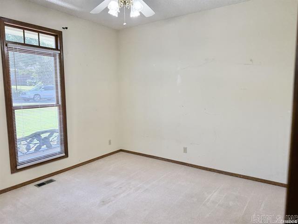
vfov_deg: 56.8
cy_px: 112
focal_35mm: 24
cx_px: 149
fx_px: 207
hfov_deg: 71.6
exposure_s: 1/201
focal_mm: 6.76
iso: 100
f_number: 1.78
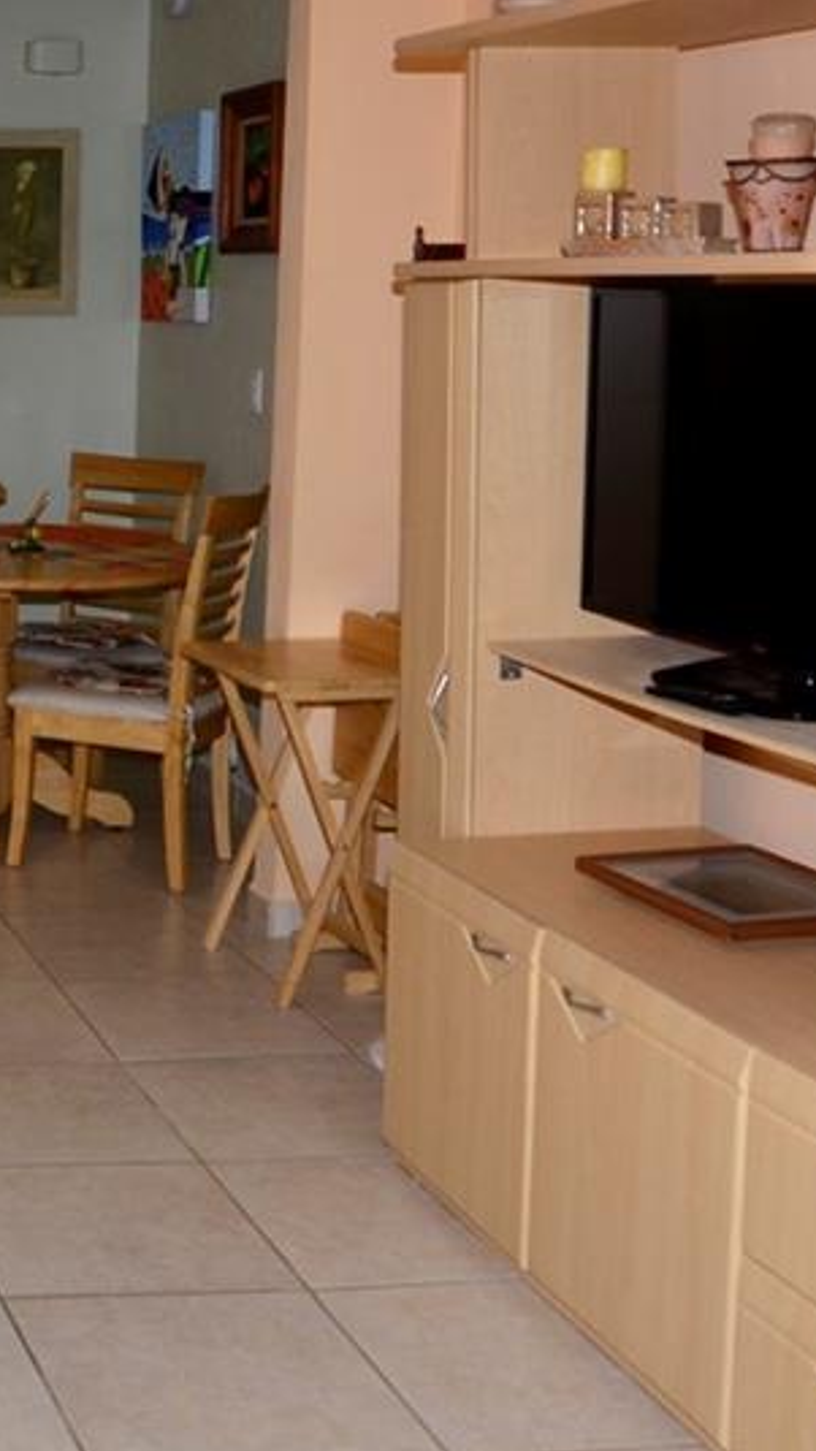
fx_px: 1983
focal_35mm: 52
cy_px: 479
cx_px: -314
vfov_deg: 39.7
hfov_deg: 20.7
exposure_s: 1/100
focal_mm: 11
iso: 200
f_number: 7.1
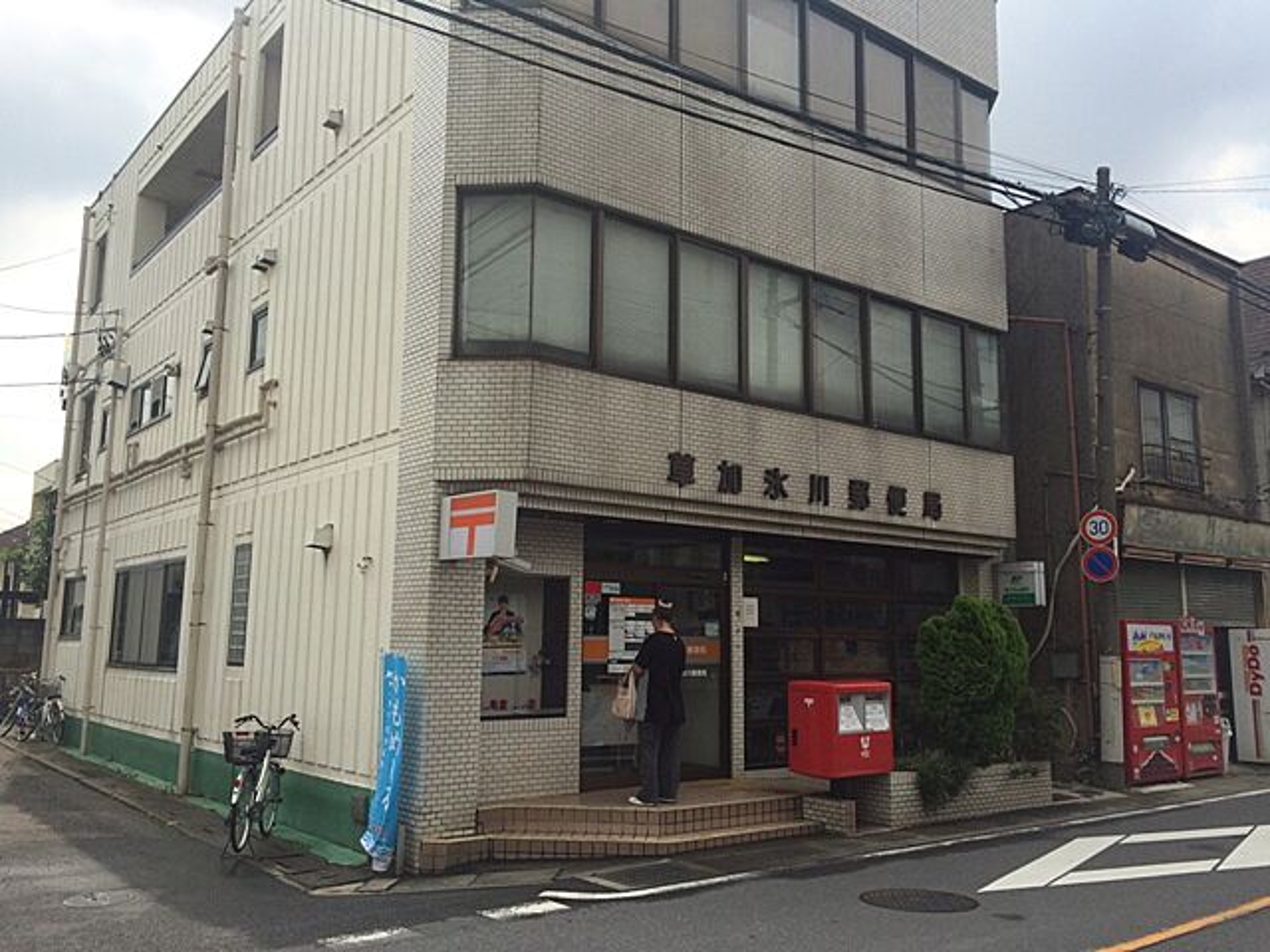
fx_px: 1064
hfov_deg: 61.7
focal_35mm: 29
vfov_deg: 48.2
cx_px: 635
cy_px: 476
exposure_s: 1/1580
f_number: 2.2
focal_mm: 4.15
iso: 32
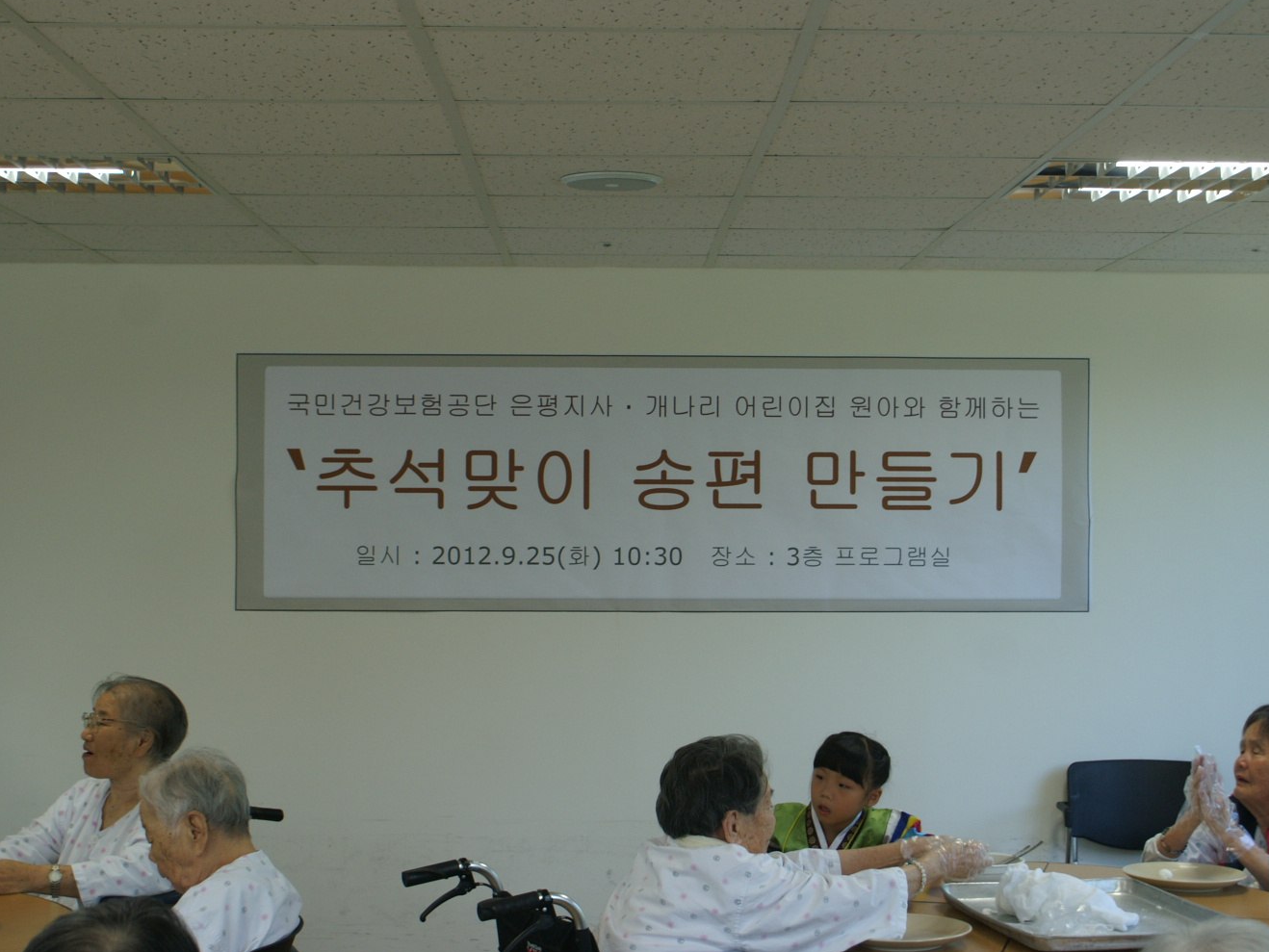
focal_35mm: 58
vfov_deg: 25.4
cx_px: 660
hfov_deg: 33.5
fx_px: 2110
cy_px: 476
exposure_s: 1/60
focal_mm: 35
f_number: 5.6
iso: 400
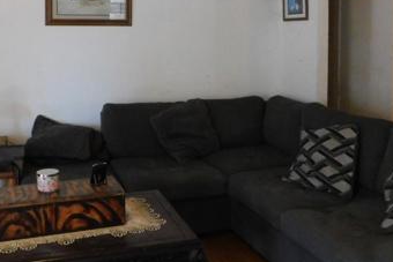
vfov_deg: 29.4
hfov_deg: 43.5
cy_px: 63
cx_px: 176
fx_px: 491
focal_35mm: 45
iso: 800
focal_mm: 4
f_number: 3
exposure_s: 1/60
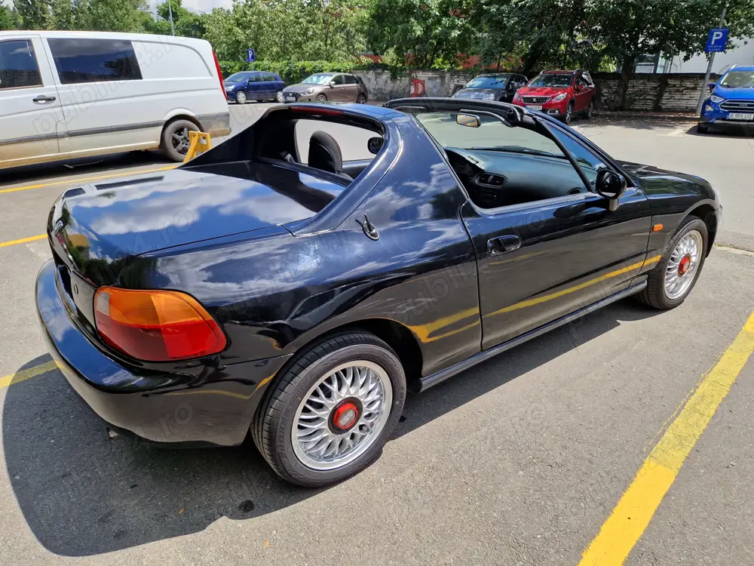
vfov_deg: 58.9
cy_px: 283
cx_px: 377
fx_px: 501
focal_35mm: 23
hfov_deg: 73.9
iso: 50
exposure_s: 1/1040
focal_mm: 5.4
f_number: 1.8
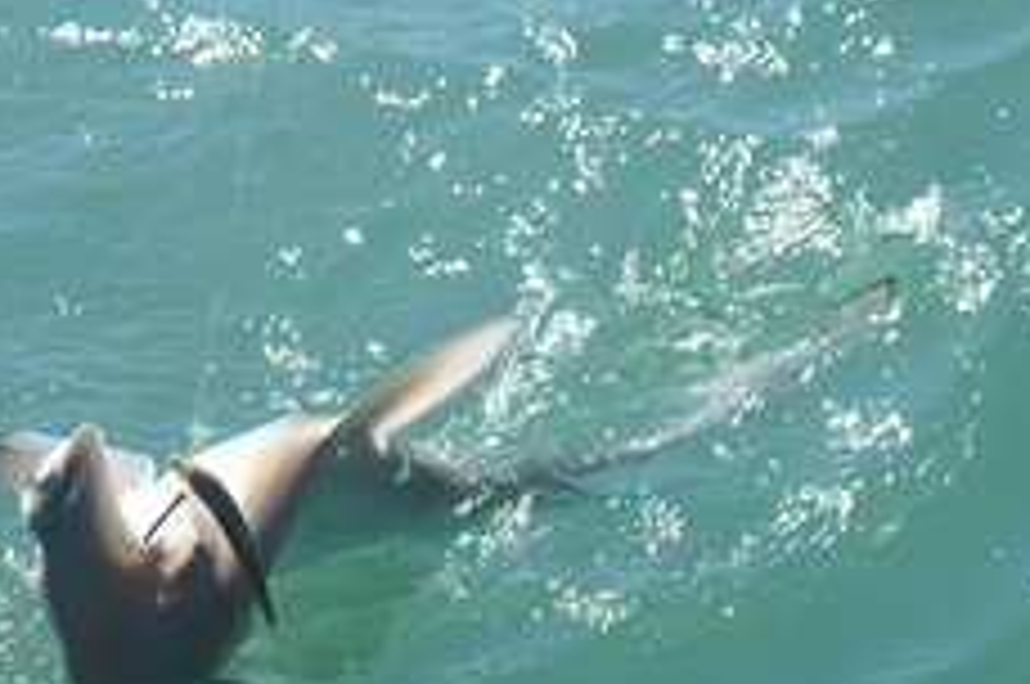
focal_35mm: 157
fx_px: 4486
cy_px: 590
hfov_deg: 13.0
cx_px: 229
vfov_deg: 8.7
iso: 100
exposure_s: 1/400
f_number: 7.1
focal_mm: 60
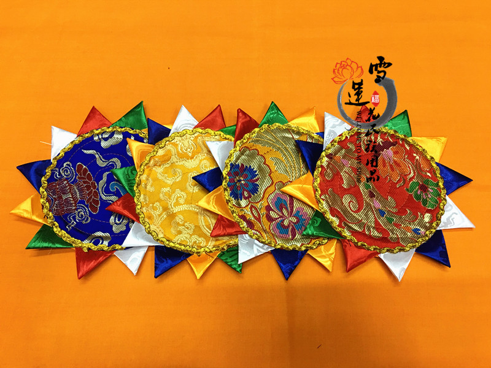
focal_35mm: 29
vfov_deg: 48.2
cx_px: 246
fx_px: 411
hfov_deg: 61.7
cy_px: 184
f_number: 2.2
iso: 80
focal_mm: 4.15
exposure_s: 1/17
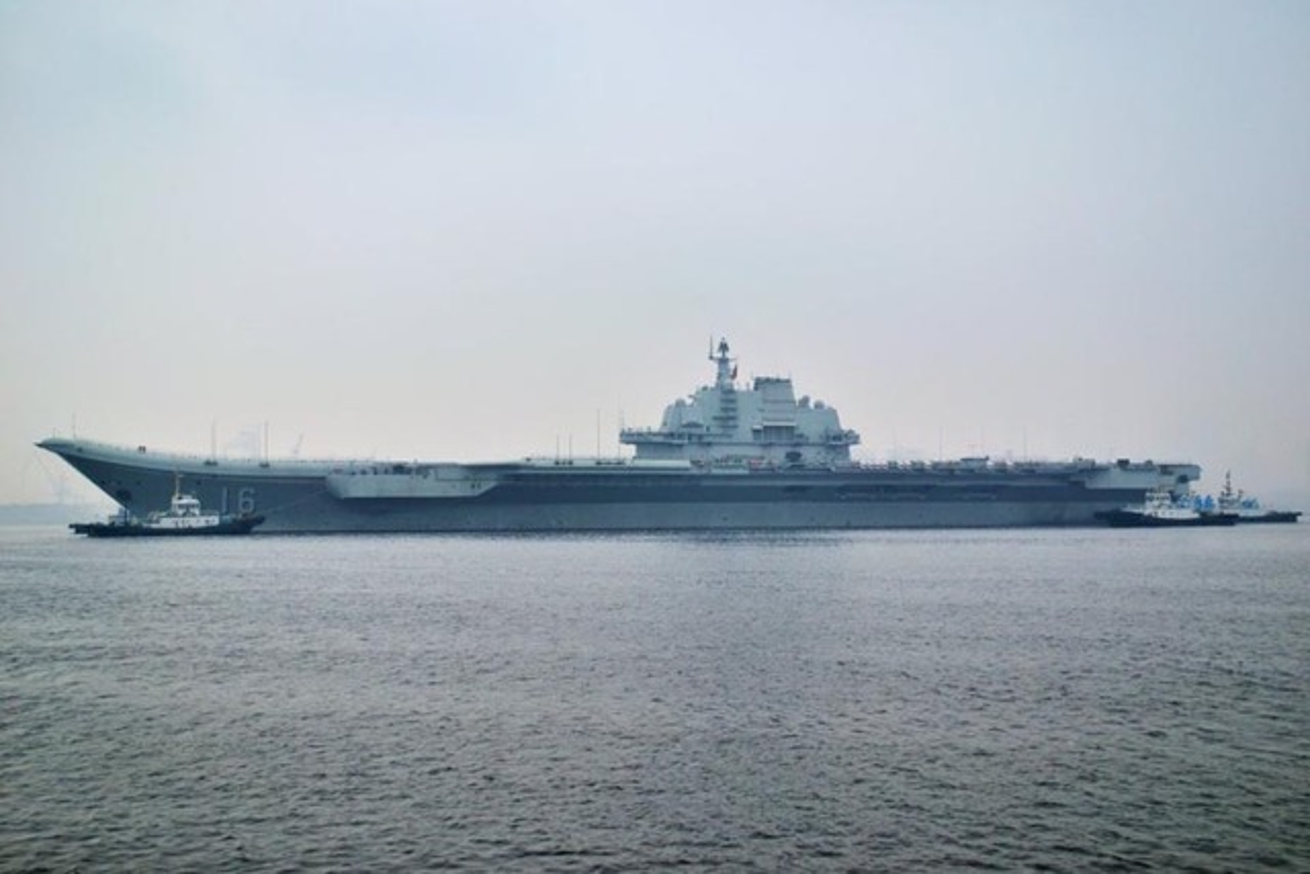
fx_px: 1638
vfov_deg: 29.9
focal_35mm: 45
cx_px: 655
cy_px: 437
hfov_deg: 43.6
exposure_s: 1/1000
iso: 100
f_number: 4.5
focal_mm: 30
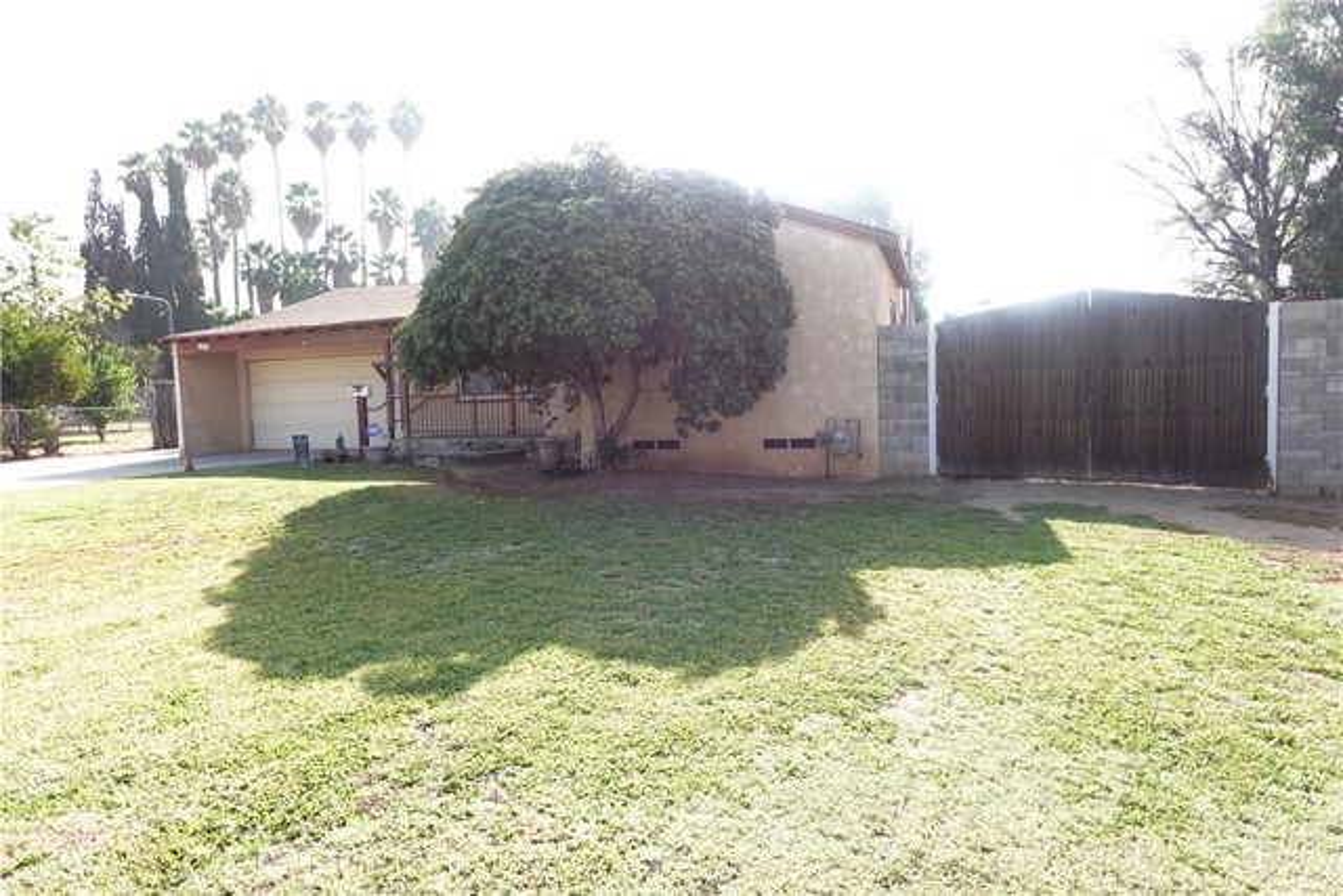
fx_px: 746
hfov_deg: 84.0
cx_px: 672
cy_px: 448
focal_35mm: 20
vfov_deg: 62.0
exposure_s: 1/640
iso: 125
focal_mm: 7.6
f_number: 2
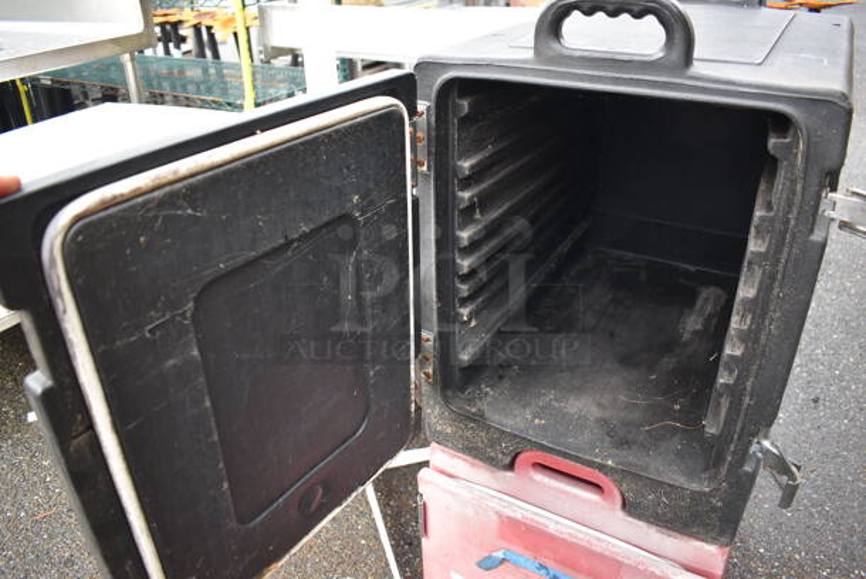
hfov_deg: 67.3
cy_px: 290
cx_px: 433
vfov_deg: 48.0
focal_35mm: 27
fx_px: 650
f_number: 3.5
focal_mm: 18
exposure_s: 1/250
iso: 560
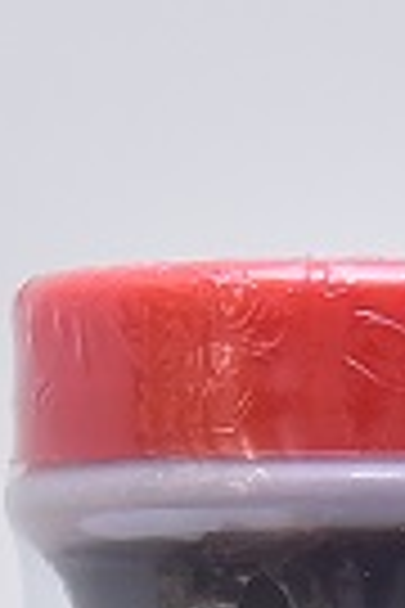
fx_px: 3611
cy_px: 1058
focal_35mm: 214
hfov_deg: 6.4
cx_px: 374
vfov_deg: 9.2
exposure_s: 1/125
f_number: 4
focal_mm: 55
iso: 1250
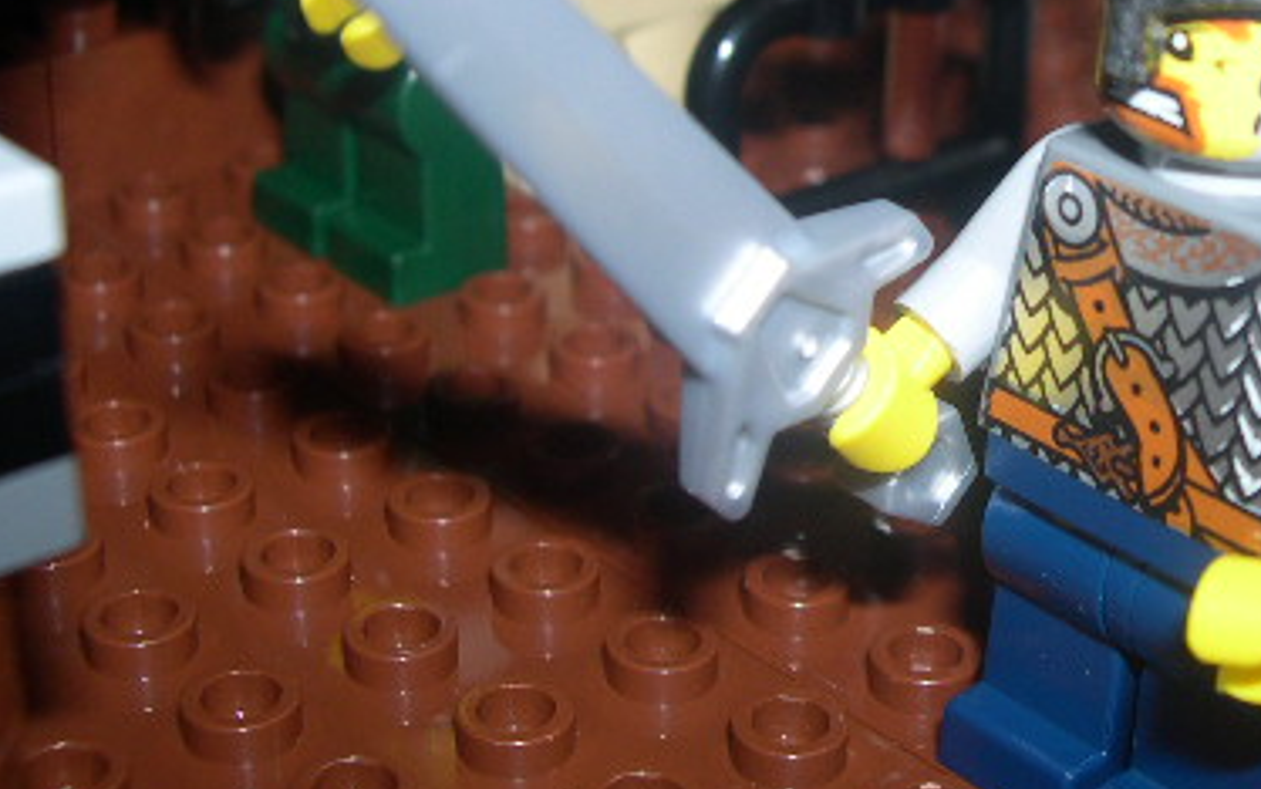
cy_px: 162
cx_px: 1065
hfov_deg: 28.9
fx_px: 2372
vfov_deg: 18.7
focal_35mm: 69
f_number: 7.6
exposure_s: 1/60
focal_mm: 8
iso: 100
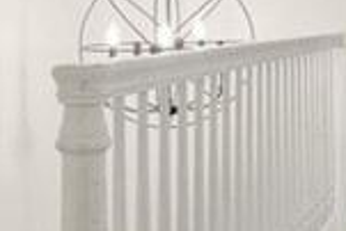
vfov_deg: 14.3
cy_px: 32
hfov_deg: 19.4
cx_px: 477
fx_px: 914
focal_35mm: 95
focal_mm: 14
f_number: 6.3
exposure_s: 1/640
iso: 320
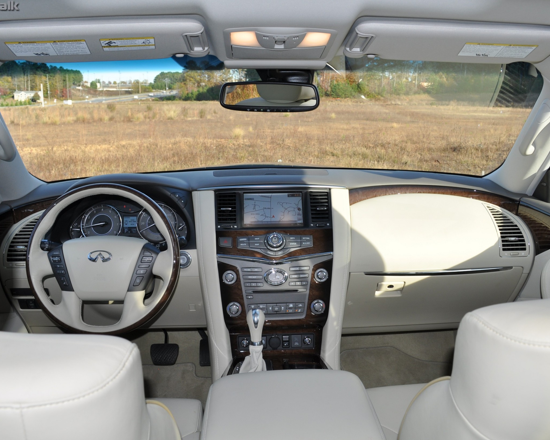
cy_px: 223
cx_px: 296
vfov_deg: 47.1
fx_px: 505
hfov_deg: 57.1
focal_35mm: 31
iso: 200
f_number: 6.3
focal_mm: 18
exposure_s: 1/200
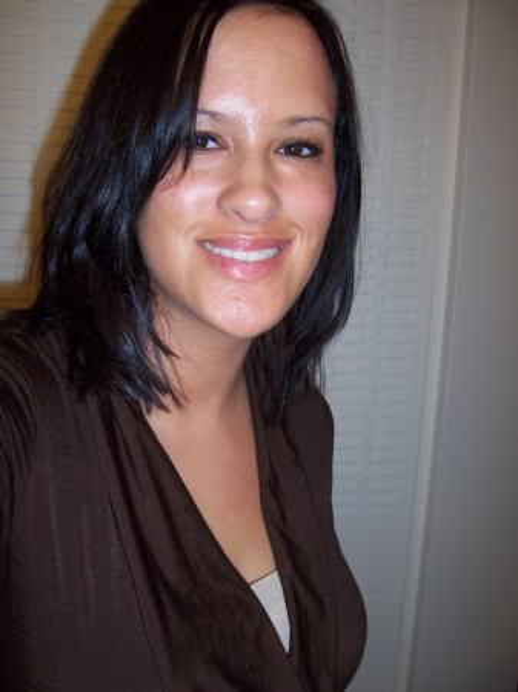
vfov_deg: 51.4
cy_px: 346
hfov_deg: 39.6
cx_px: 259
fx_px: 719
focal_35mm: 36
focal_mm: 6.2
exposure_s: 1/60
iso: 80
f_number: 2.8
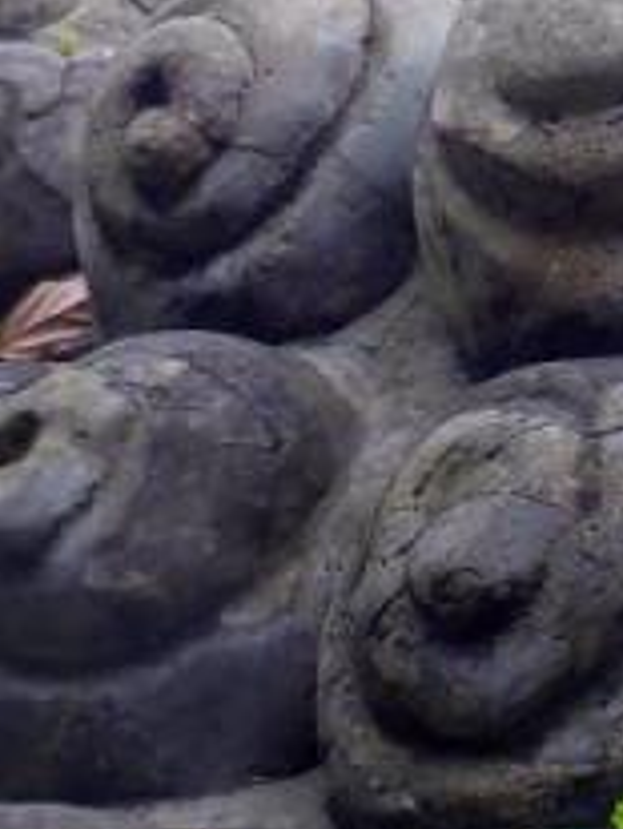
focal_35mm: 139
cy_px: 636
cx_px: 1411
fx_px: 3329
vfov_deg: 14.1
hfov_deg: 9.7
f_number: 3.3
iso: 125
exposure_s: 1/60
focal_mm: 4.9
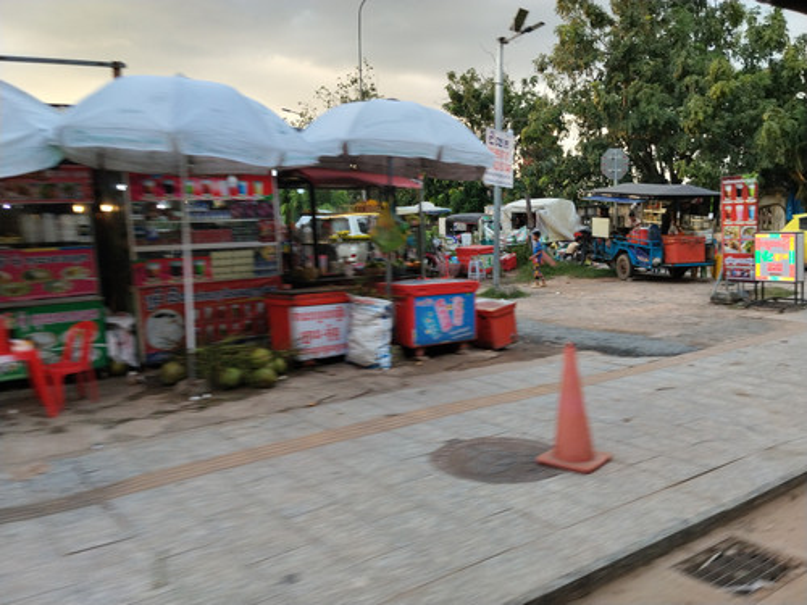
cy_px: 302
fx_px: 676
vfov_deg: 48.2
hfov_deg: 61.7
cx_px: 404
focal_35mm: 29
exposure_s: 1/100
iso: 64
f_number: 1.8
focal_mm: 4.22
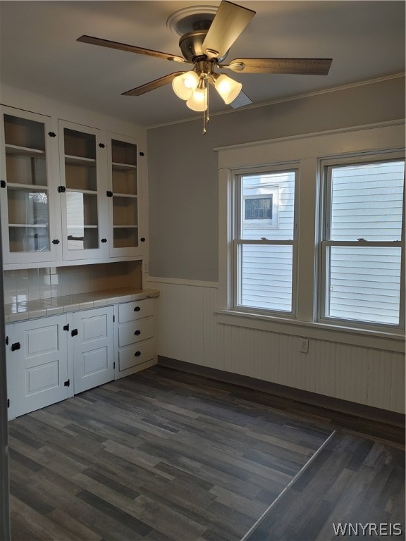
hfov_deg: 53.1
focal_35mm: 26
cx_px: 203
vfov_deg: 67.3
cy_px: 270
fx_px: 407
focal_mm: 5.58
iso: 50
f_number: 1.8
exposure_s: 1/120
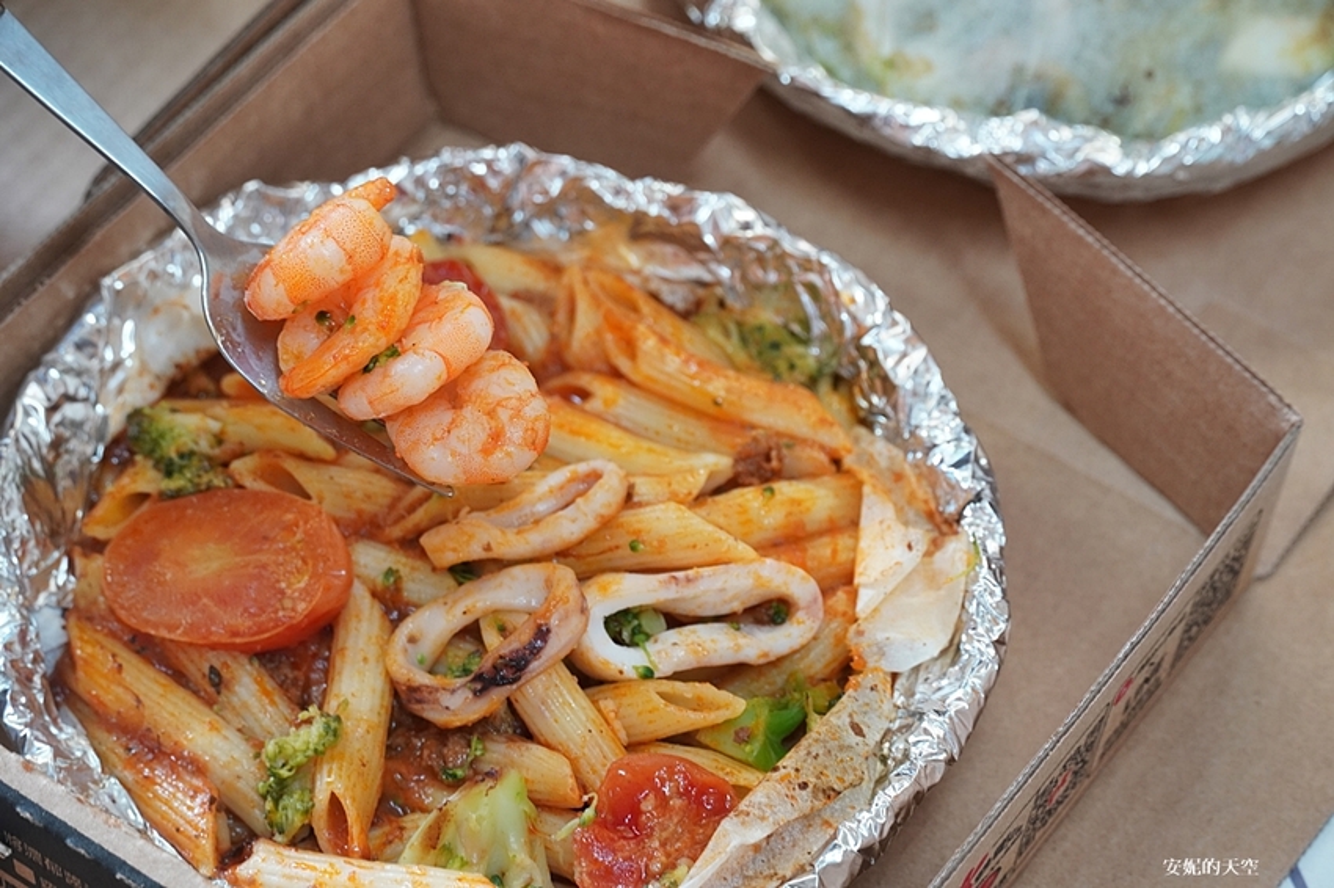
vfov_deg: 13.2
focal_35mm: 104
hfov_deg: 19.7
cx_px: 667
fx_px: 3834
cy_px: 444
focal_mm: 69
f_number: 5.6
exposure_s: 1/25
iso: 1000
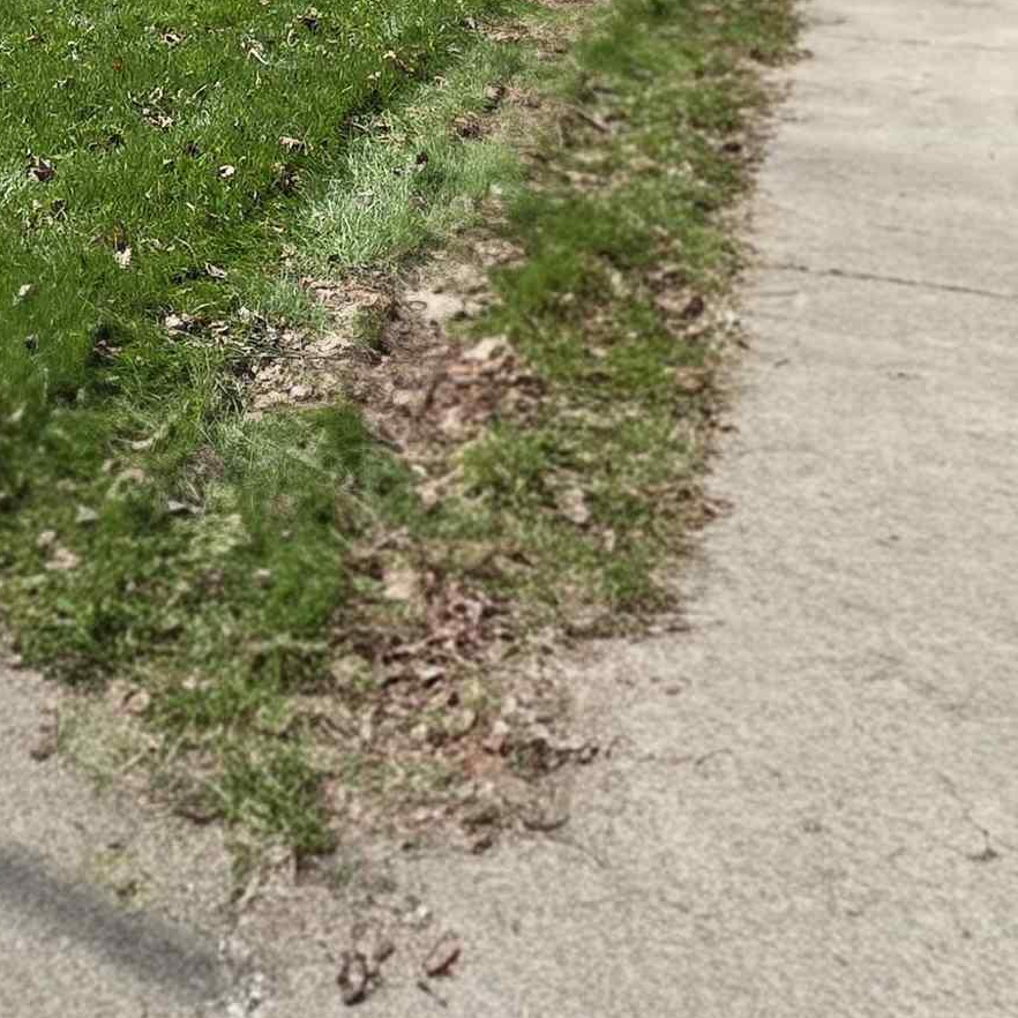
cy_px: -96
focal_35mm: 40
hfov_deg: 39.1
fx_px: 1331
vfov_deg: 35.8
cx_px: 113
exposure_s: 1/2000
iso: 40
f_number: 1.9
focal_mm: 2.2
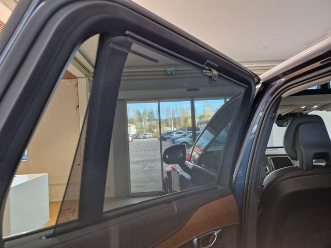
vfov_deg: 58.9
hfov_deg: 73.9
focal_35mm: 23
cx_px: 166
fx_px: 220
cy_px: 124
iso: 250
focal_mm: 5.4
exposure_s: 1/100
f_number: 1.8
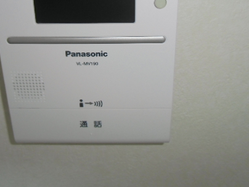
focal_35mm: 38
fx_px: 273
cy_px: 46
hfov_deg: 48.9
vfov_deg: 36.8
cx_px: 116
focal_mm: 4.24
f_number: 3
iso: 64
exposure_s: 1/40
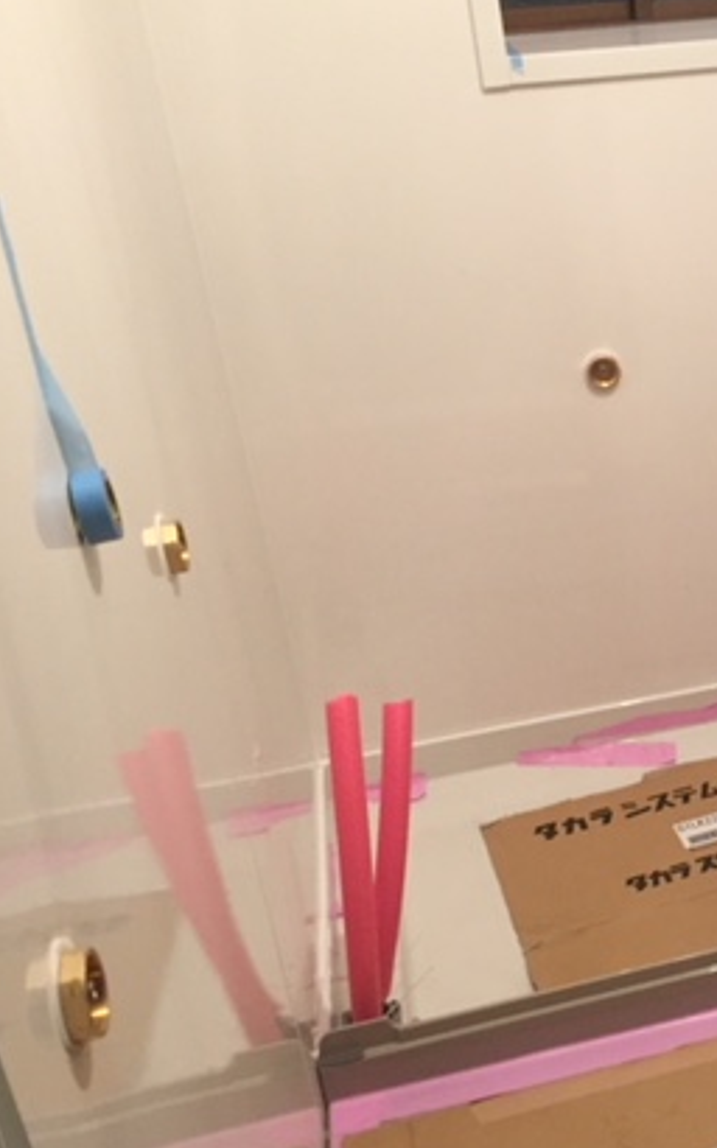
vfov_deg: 41.8
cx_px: 823
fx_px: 1502
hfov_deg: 24.7
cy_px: 571
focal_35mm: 48
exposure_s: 1/30
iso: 160
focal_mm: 4.15
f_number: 2.2
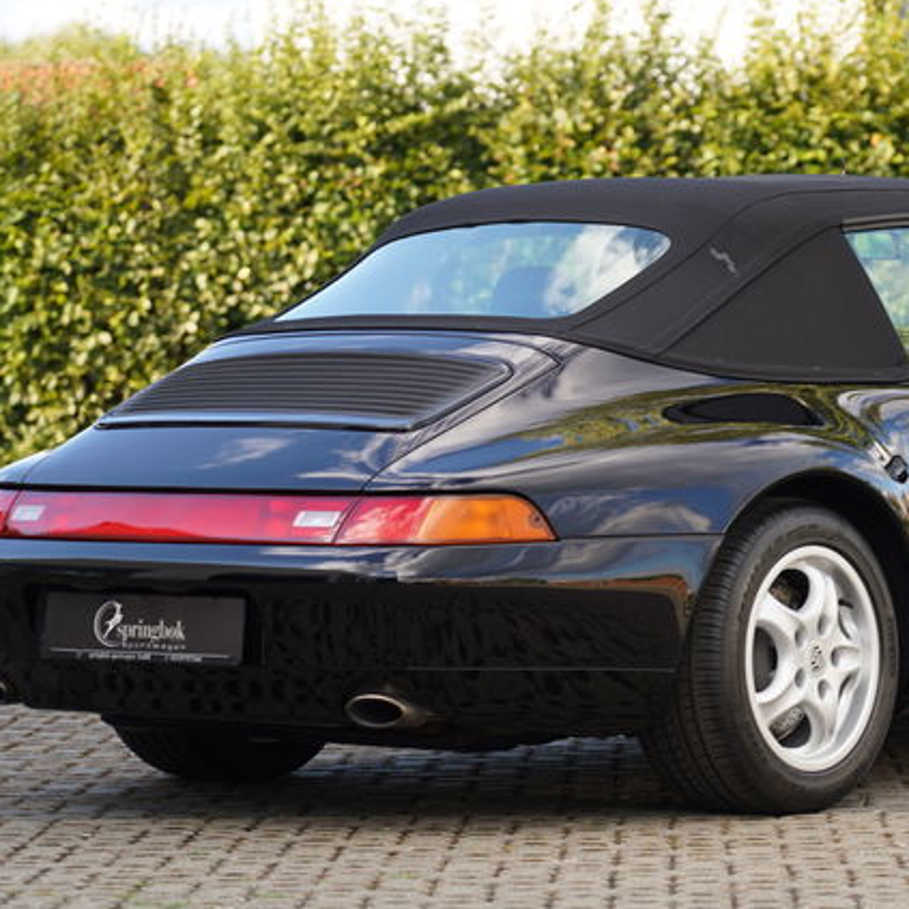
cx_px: 754
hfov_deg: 10.7
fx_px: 4813
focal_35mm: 162
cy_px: 363
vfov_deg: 10.8
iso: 100
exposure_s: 1/125
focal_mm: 105
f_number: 4.5
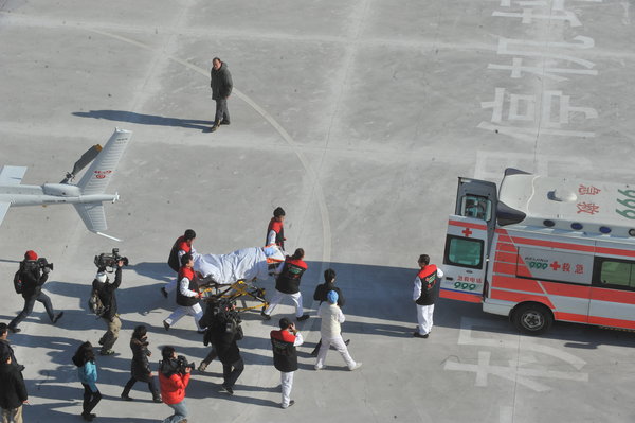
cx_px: 318
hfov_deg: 19.5
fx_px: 1851
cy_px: 212
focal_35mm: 105
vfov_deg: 13.0
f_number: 16
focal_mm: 105
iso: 400
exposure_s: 1/400
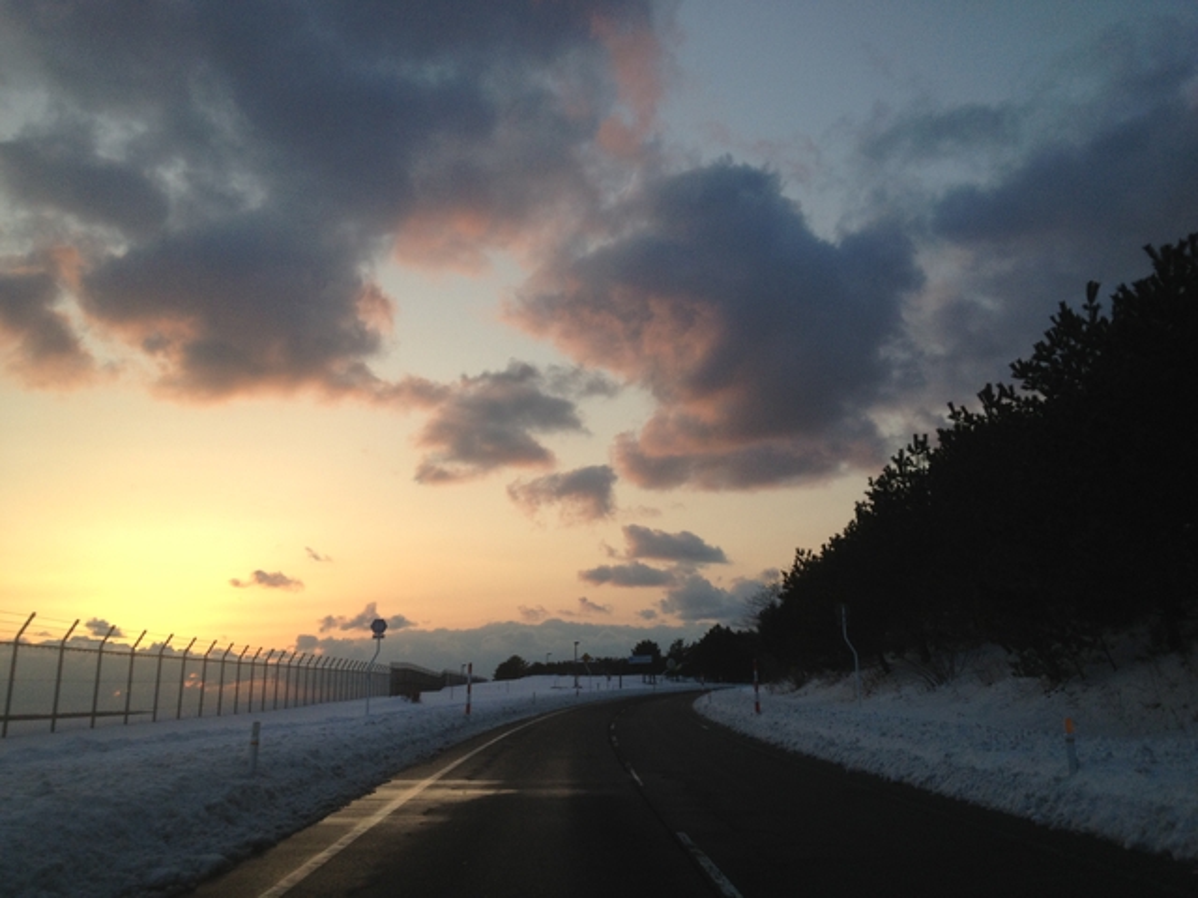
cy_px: 449
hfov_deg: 52.6
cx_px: 599
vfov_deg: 40.7
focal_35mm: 35
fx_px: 1211
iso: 64
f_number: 2.4
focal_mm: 4.28
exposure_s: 1/421
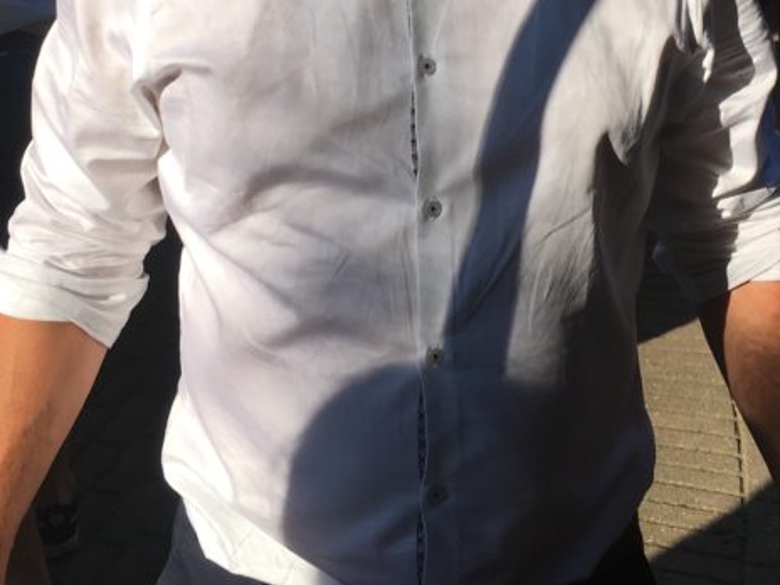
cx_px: 388
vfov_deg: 21.8
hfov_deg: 30.3
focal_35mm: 64
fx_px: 1442
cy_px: -47
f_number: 2.2
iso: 25
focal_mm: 4.15
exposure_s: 1/1282
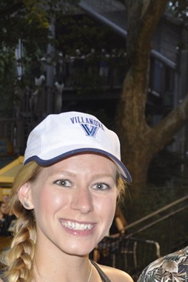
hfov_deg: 13.9
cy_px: 238
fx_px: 770
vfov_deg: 20.4
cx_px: 132
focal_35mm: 98
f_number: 4
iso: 400
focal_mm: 25
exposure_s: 1/60
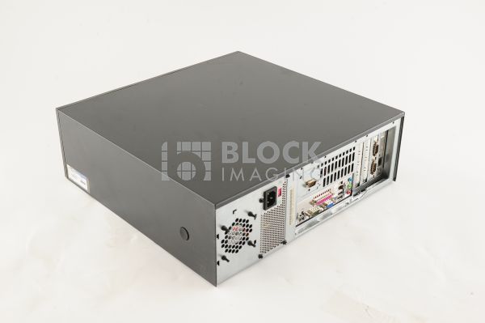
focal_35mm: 50
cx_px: 242
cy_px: 162
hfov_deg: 39.6
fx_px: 673
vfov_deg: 26.9
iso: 1600
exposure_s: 1/125
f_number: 11
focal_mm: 50
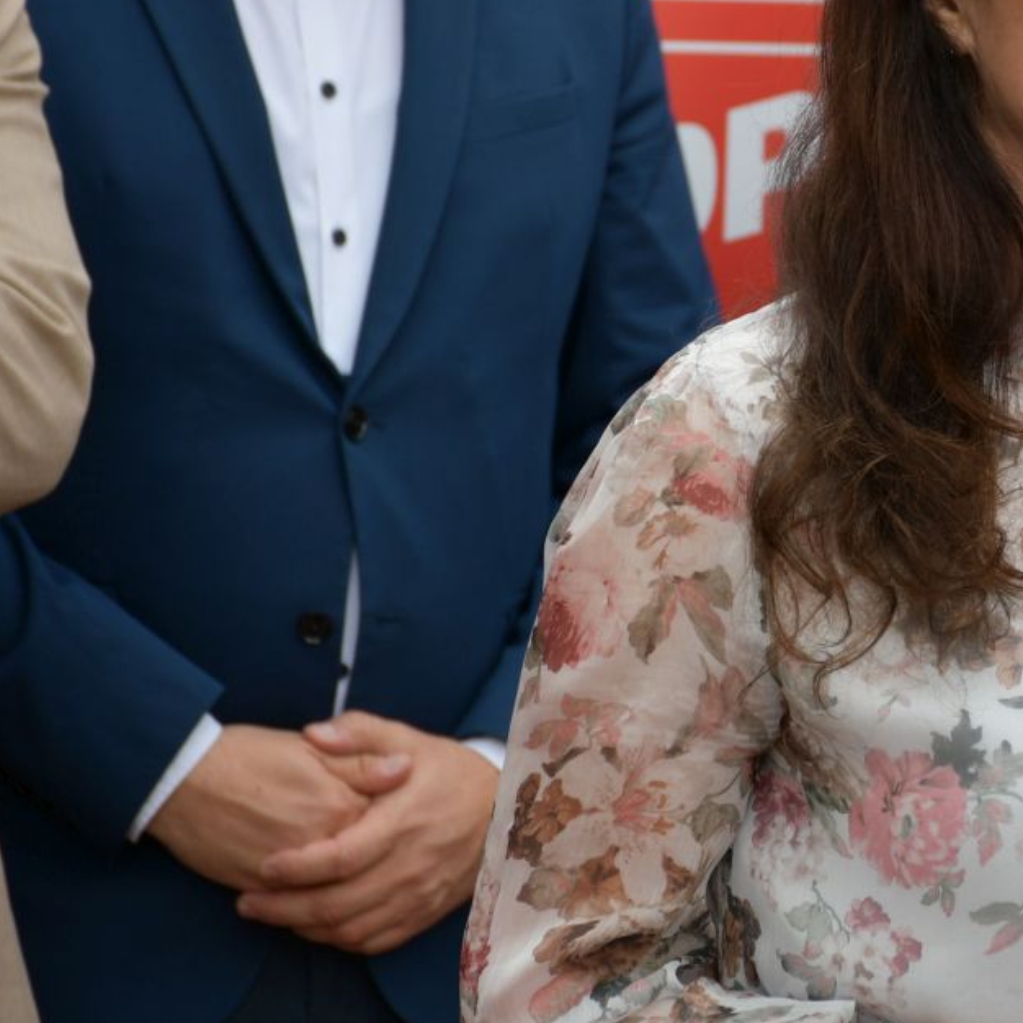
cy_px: 350
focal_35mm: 264
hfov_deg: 6.6
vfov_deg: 6.6
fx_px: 8827
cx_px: 1100
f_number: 7.1
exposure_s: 1/250
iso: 200
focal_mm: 90
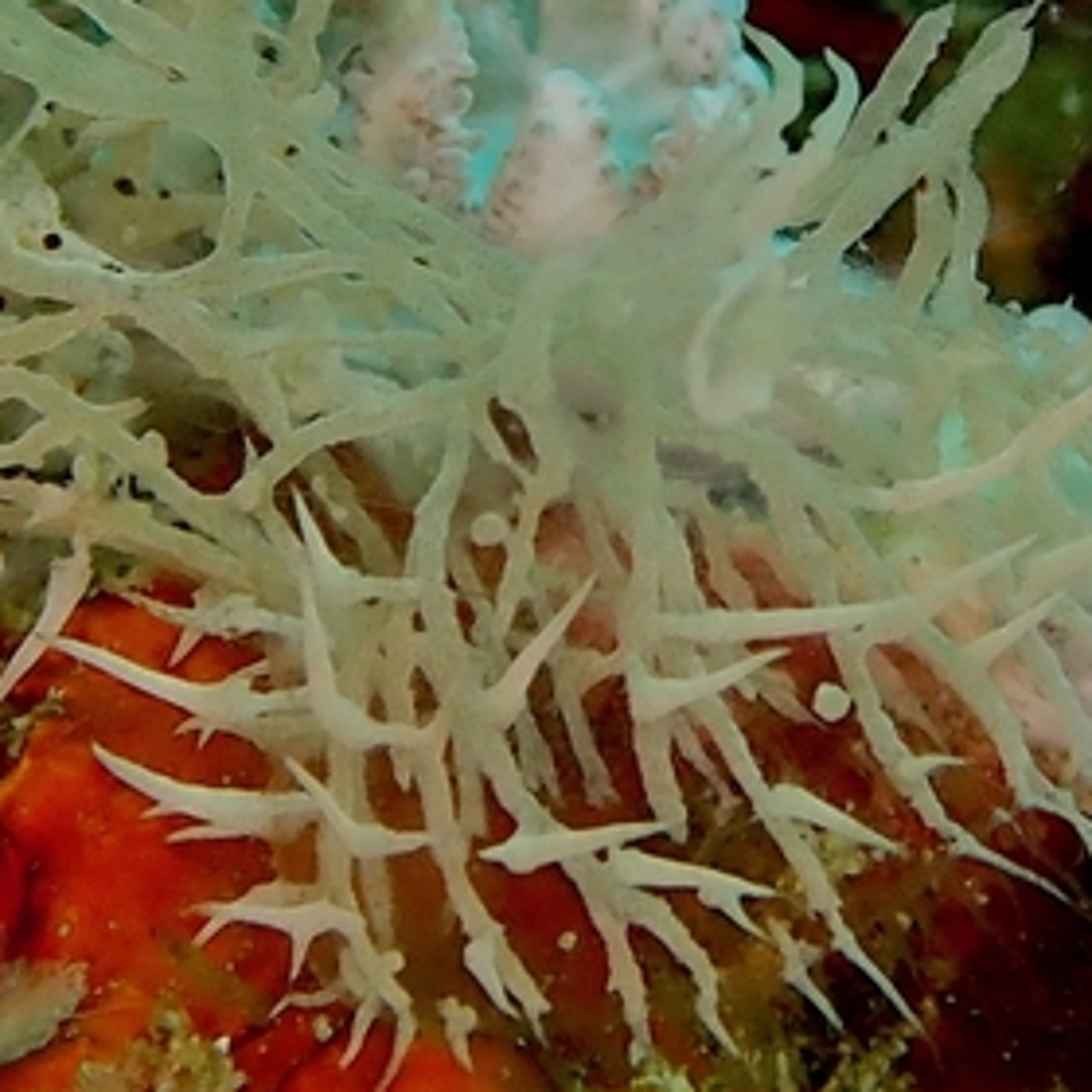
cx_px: 577
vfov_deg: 4.9
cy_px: 68
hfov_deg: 4.9
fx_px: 12849
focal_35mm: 360
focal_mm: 18
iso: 160
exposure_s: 1/400
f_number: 6.3
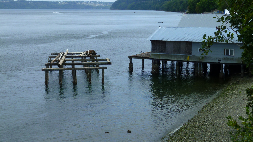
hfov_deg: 35.4
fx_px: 396
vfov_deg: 20.4
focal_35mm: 59
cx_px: 127
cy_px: 55
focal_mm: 9.7
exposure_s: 1/320
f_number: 4.5
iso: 80
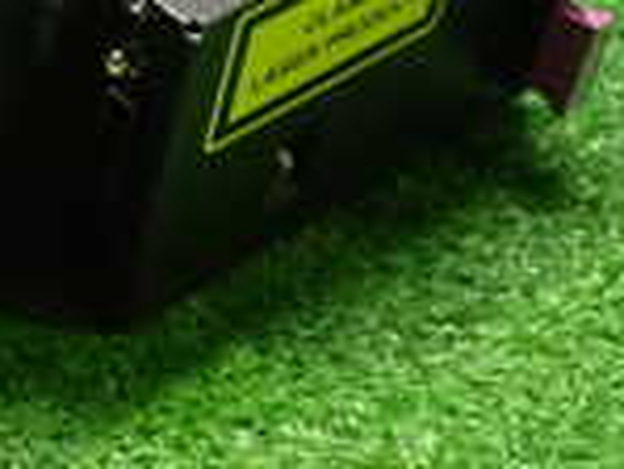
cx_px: -423
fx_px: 2616
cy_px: 138
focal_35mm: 145
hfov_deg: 12.6
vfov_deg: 10.2
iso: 1250
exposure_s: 1/50
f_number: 2.5
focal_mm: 6.37
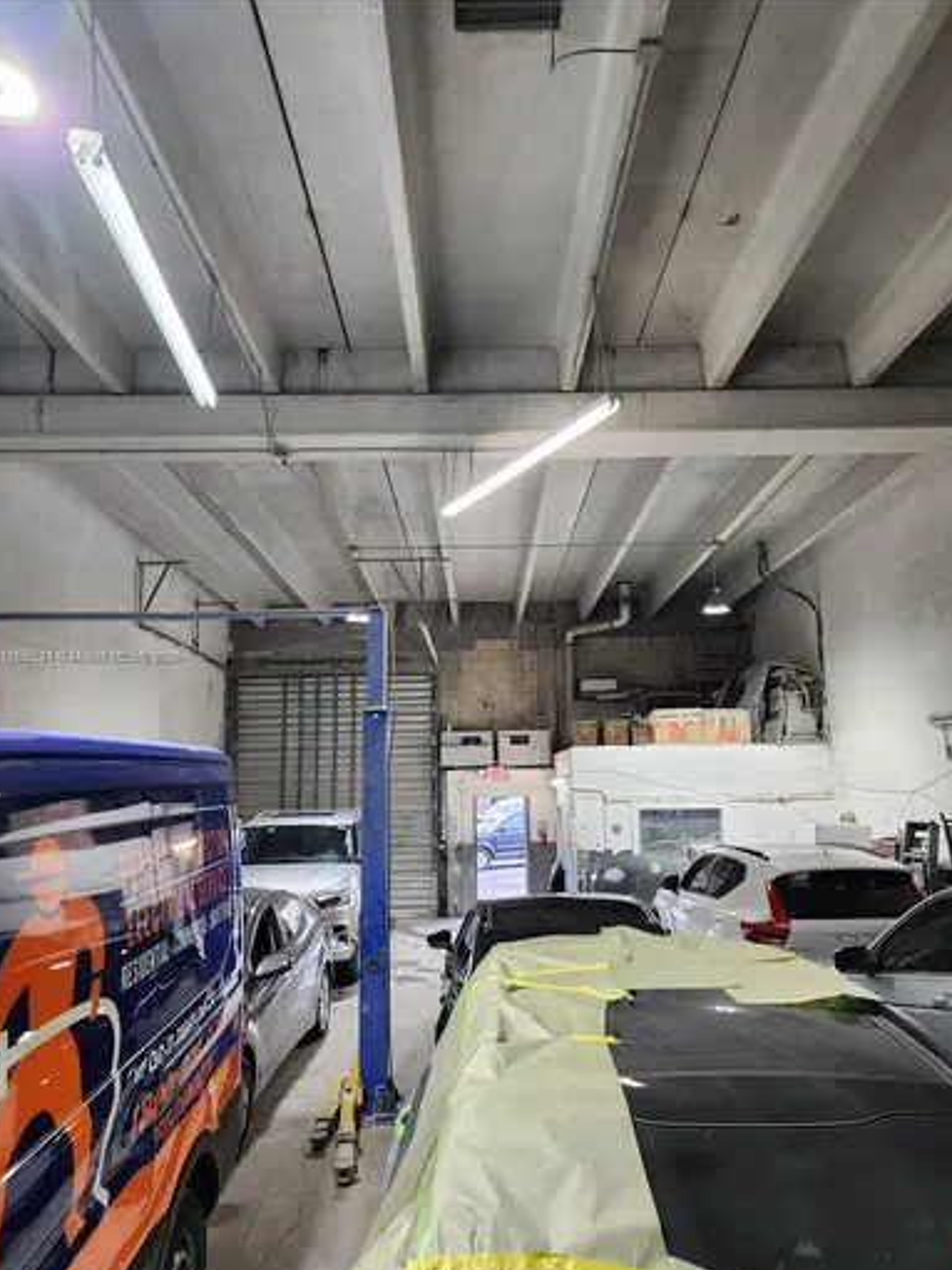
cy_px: 657
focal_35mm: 24
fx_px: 880
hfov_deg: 56.8
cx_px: 477
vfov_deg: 71.6
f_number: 1.8
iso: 200
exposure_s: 1/120
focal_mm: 6.4
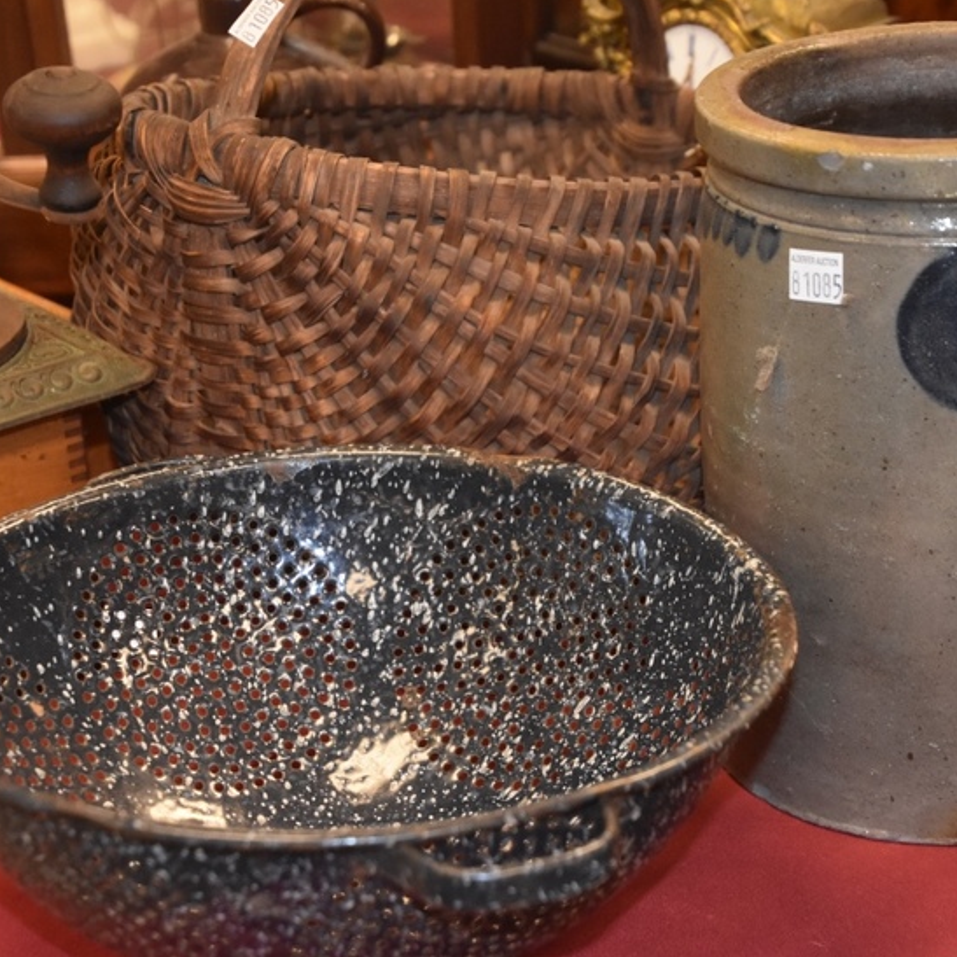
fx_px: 2408
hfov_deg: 22.5
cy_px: 499
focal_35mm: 77
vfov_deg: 22.5
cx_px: 465
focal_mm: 38
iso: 2800
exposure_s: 1/60
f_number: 4.5
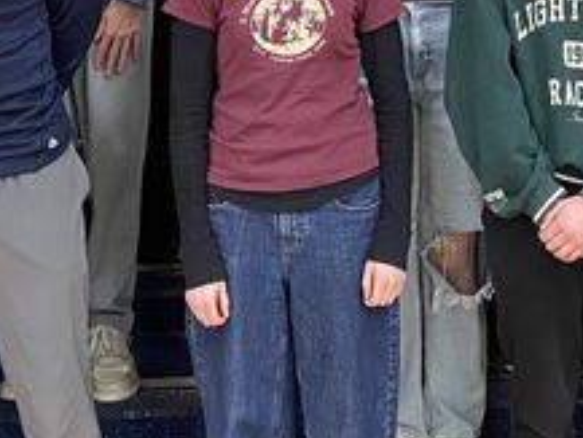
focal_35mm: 96
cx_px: 379
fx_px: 1618
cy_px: -339
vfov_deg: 13.8
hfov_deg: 20.4
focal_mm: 4.25
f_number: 1.8
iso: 100
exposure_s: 1/60
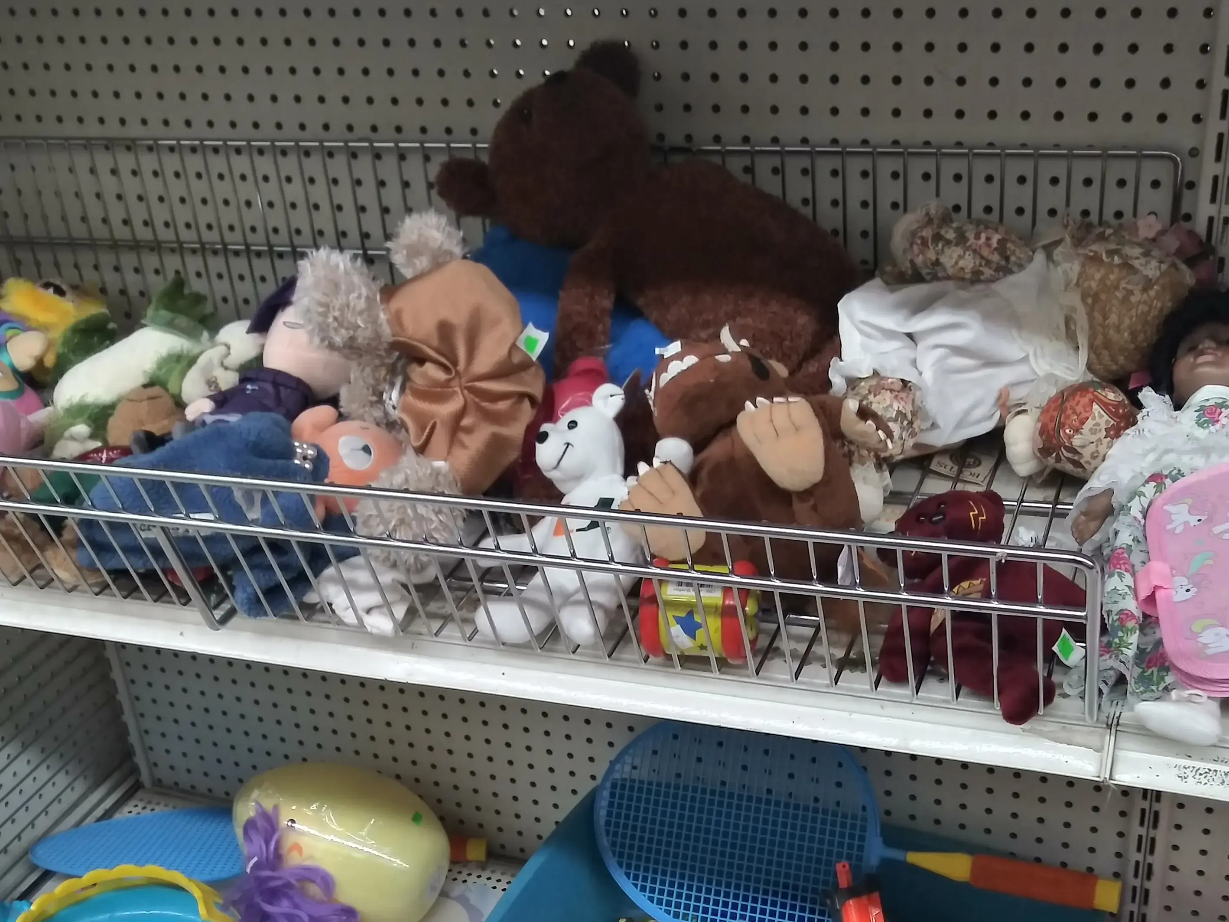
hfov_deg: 42.9
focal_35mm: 44
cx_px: 597
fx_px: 1562
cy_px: 628
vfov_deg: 32.6
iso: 200
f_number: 2.2
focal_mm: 3.7
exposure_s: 1/30
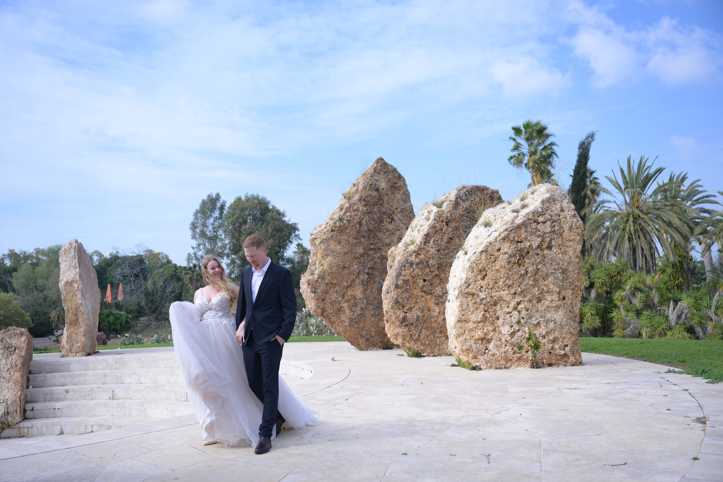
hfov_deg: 57.2
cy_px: 241
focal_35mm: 33
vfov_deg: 40.0
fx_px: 663
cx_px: 362
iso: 125
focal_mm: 33
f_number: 3.5
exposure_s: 1/1250
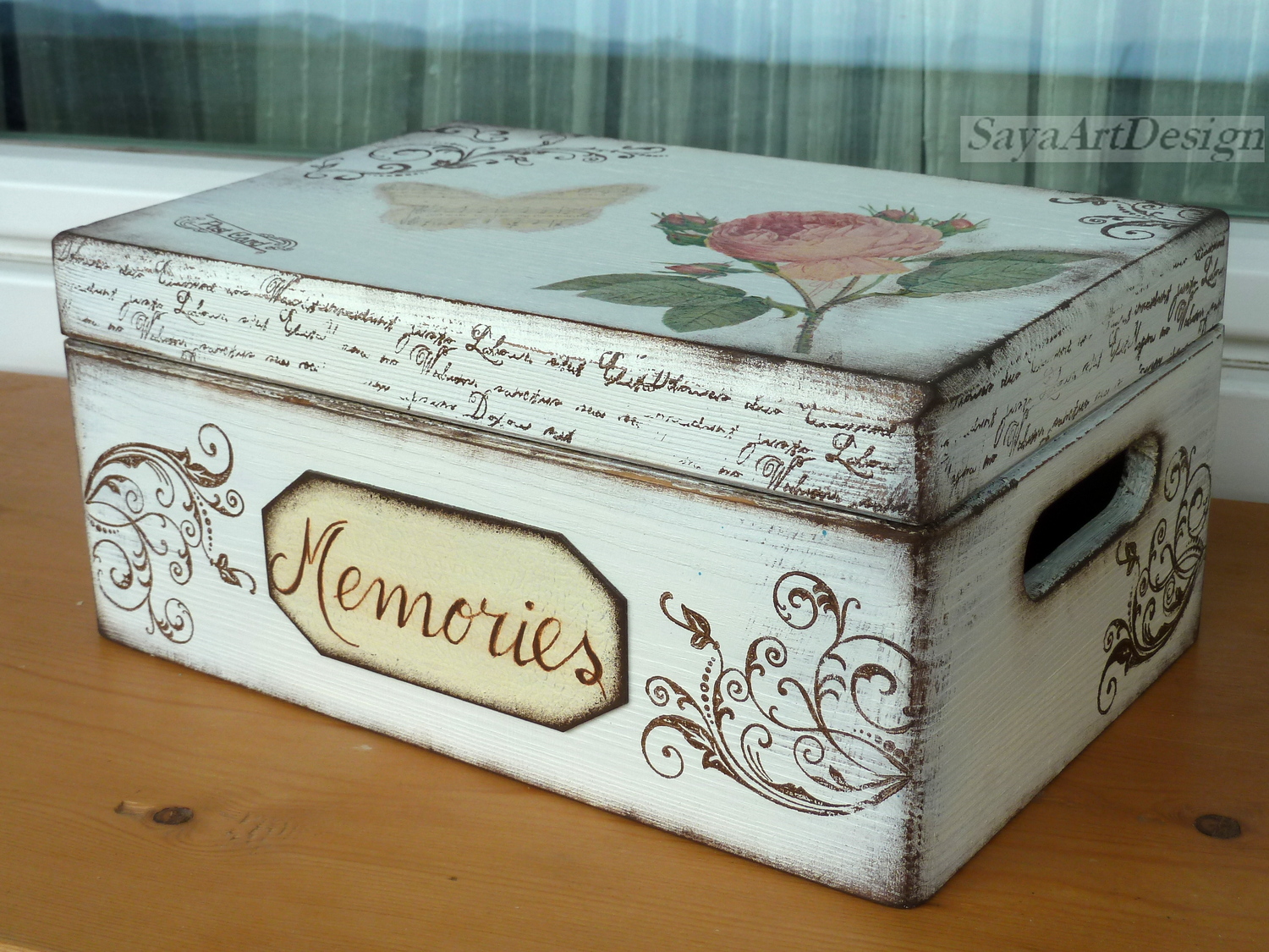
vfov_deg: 28.0
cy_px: 476
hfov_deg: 36.8
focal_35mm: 52
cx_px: 634
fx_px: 1906
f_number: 3.8
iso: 80
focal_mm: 8.5
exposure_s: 1/125
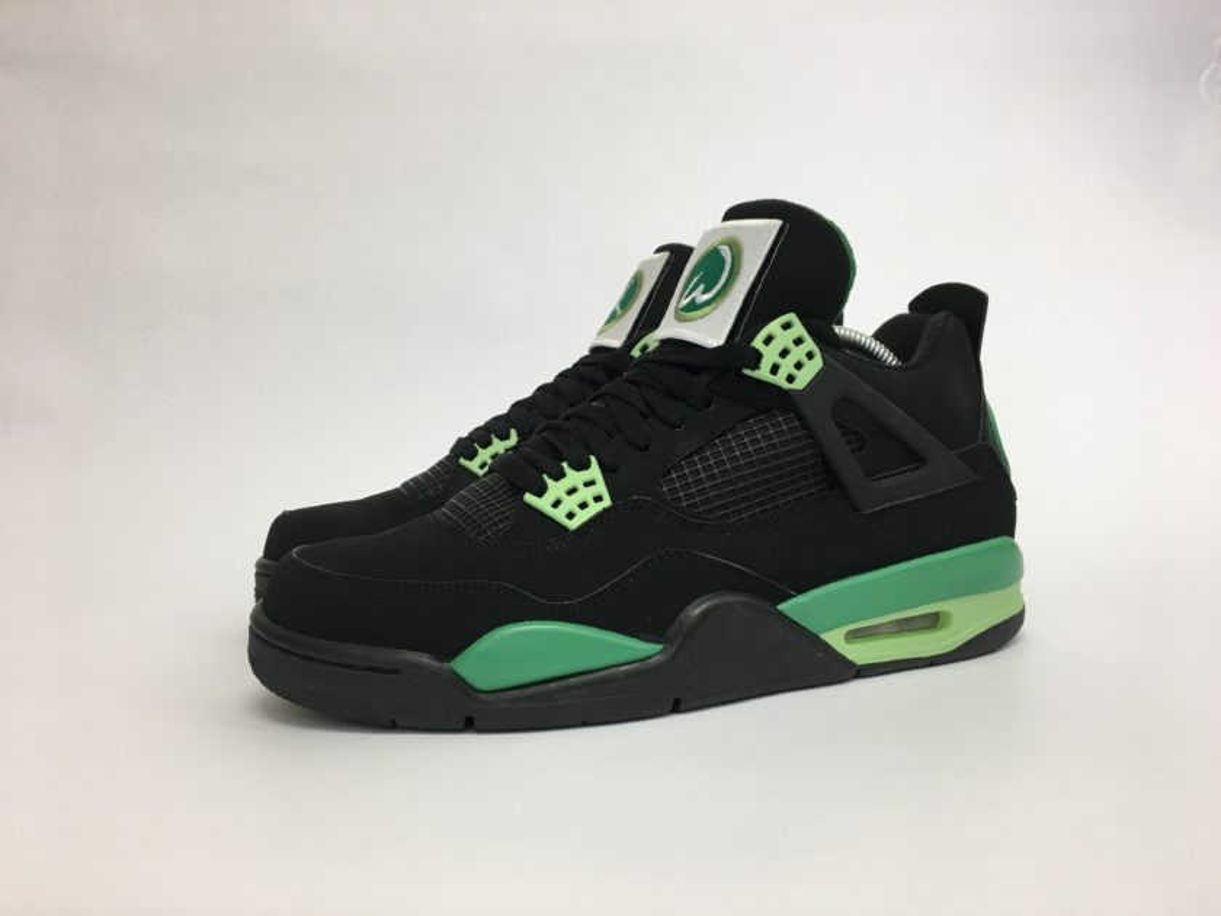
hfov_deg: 61.7
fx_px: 1023
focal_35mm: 29
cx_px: 610
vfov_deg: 48.2
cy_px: 458
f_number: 2.2
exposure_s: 1/30
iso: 32
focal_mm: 4.15
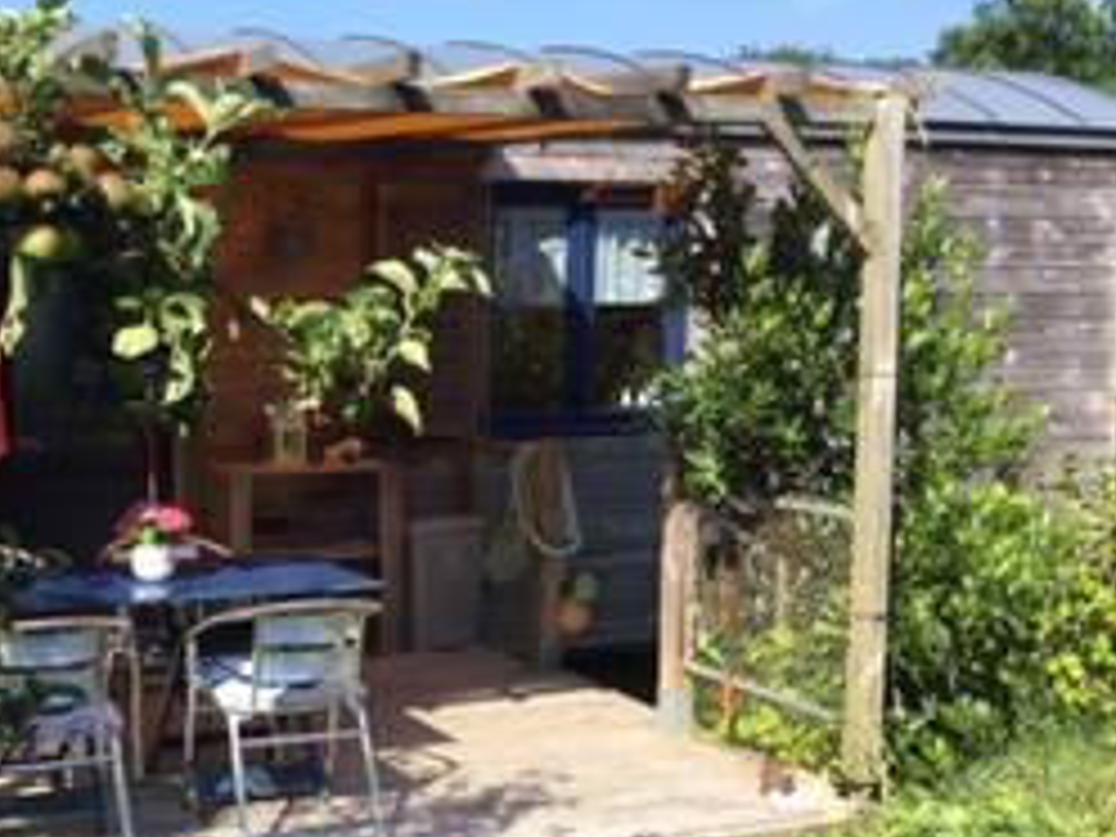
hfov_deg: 37.7
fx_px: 1612
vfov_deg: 29.0
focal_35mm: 50
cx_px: 360
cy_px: 500
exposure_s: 1/536
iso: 25
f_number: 2.4
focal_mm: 3.3
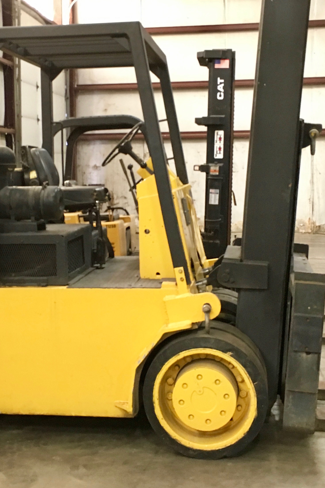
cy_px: 216
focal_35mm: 55
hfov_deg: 24.6
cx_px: 124
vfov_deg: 36.2
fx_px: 745
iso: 200
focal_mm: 4.15
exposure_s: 1/24
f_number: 2.2
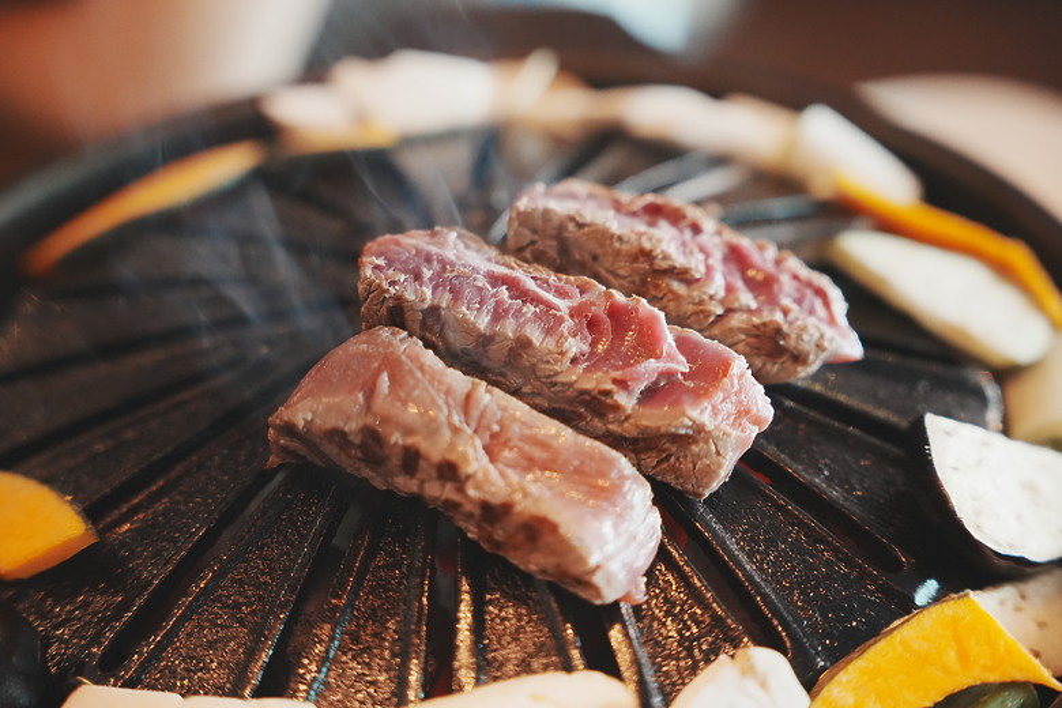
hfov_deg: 31.9
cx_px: 531
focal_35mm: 63
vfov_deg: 21.6
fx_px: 1858
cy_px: 354
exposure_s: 1/80
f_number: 2.8
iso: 6400
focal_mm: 63
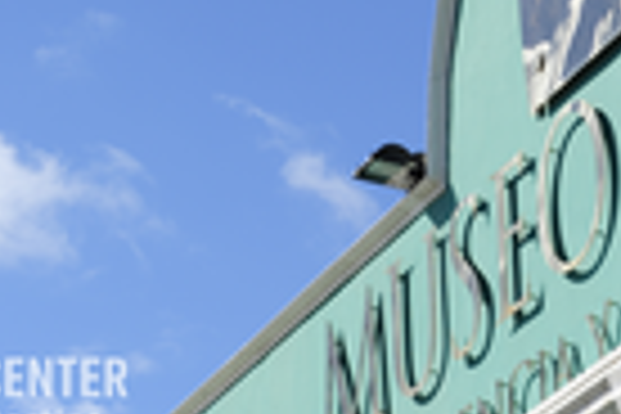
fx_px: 3726
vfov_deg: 6.4
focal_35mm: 216
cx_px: 610
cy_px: 92
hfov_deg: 9.5
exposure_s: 1/640
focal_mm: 70
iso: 200
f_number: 9
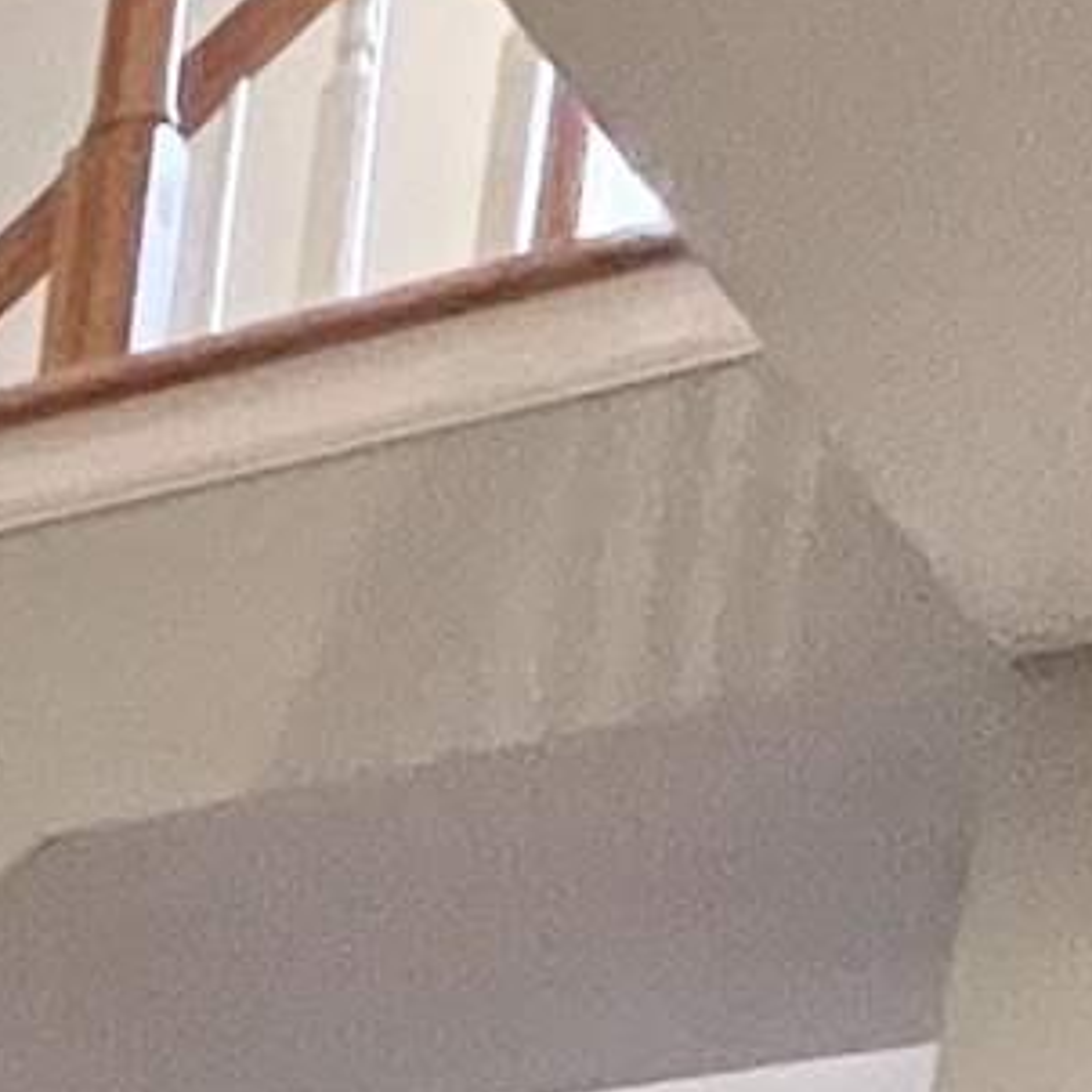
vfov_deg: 10.2
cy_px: 3421
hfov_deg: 10.7
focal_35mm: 117
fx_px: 4176
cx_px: -2108
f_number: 1.8
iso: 640
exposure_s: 1/60
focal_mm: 1.57
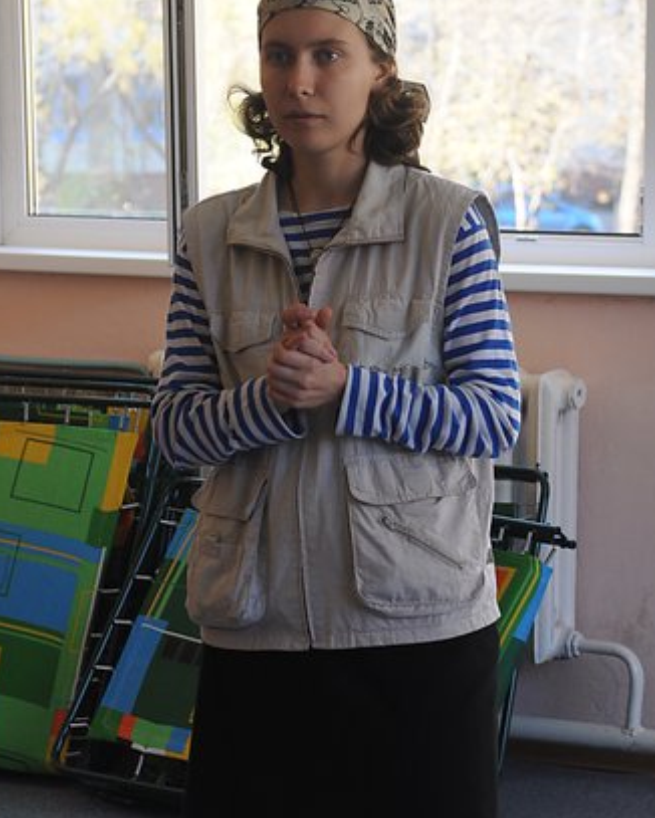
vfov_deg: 13.3
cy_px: 430
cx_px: 346
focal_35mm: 145
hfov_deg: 10.7
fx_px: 3511
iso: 500
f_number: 6.3
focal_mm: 70
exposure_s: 1/100
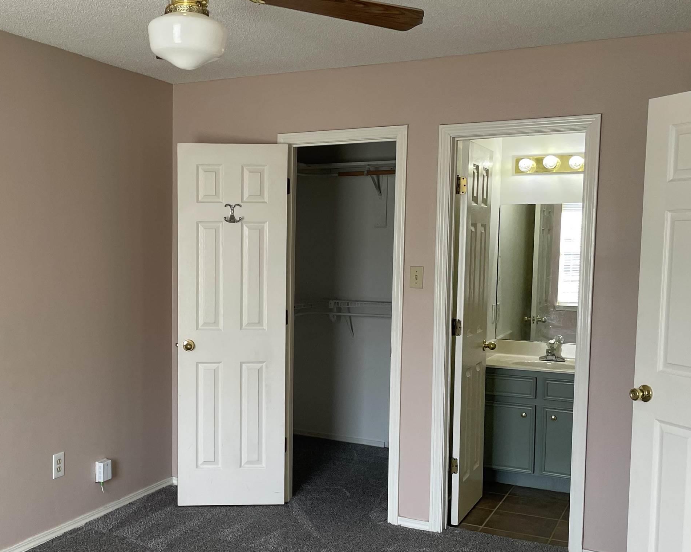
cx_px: 213
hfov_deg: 43.9
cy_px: 323
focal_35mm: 41
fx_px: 838
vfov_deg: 36.4
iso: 100
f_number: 1.6
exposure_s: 1/121
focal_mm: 4.2
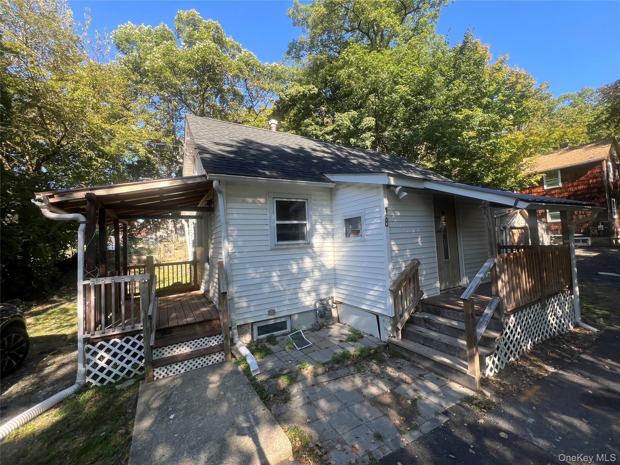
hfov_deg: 106.2
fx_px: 233
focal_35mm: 13
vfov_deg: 89.9
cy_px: 232
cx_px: 310
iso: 32
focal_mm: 1.57
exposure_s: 1/307
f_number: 1.8
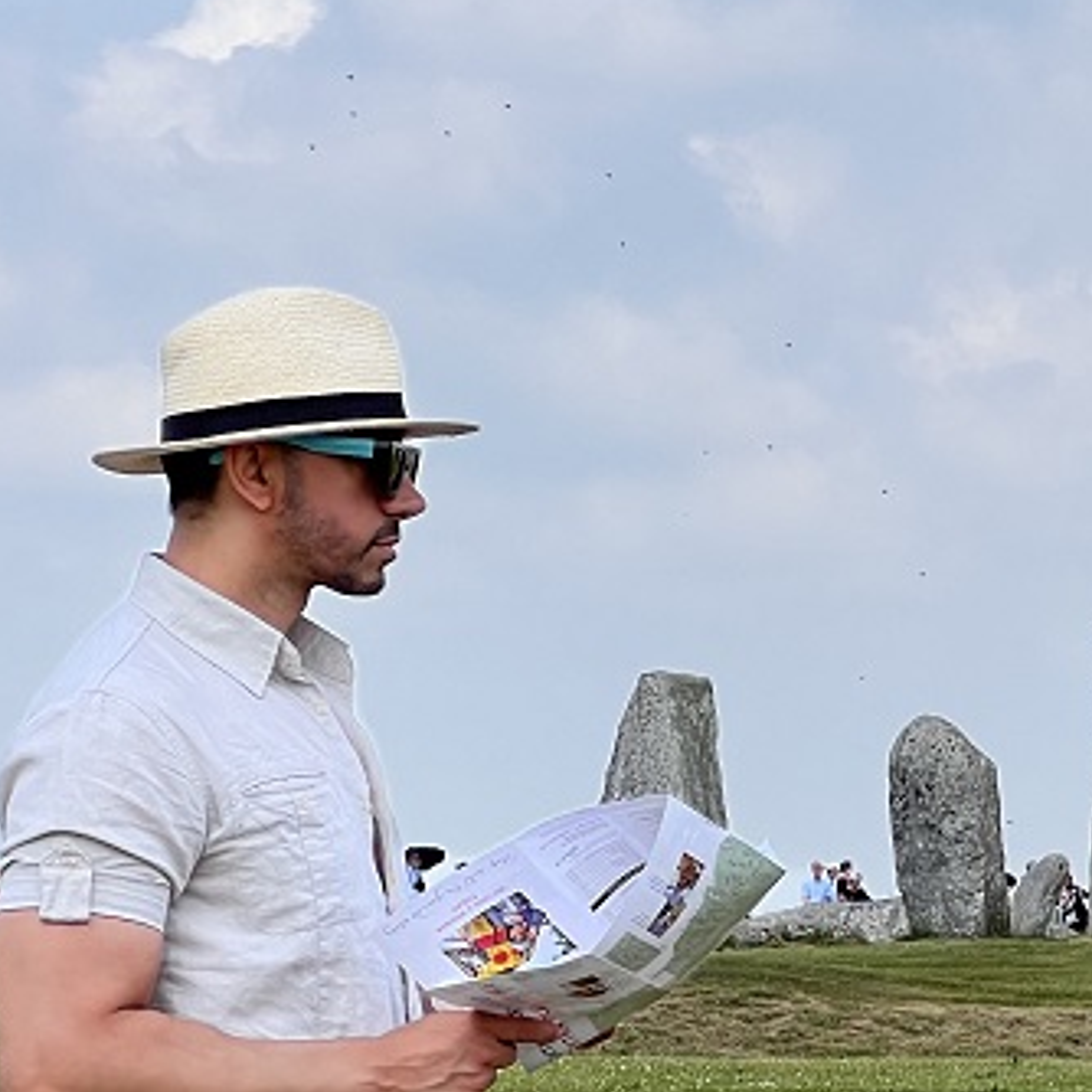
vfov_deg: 8.6
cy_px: 709
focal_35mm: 204
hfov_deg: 8.4
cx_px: 1543
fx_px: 7281
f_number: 2.8
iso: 32
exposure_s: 1/1085
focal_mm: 9
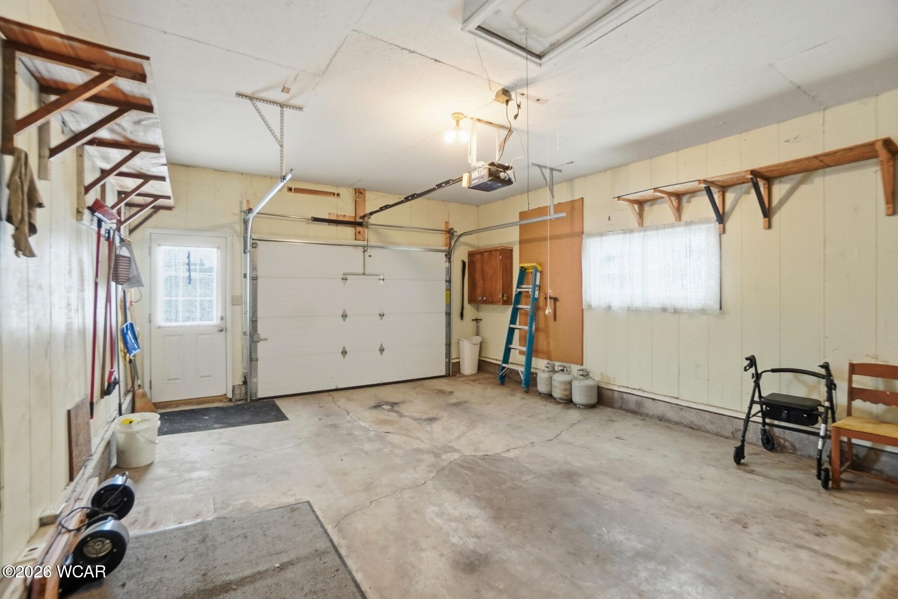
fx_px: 374
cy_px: 300
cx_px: 449
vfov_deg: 77.3
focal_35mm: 15
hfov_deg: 100.4
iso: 125
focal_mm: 10
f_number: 5.6
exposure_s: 1/90
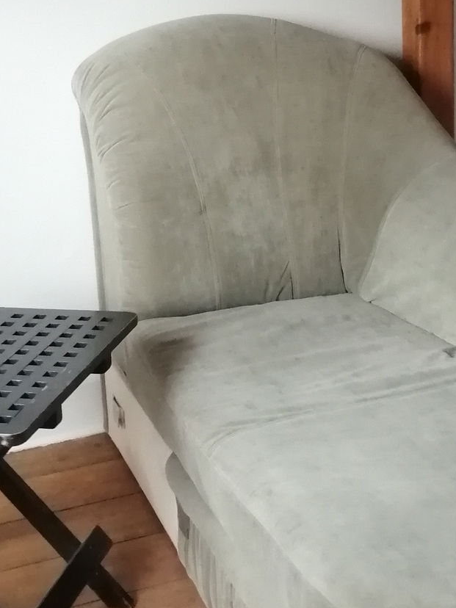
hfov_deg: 21.9
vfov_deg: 28.6
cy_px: 158
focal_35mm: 67
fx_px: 1177
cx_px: 211
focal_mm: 3.62
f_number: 1.8
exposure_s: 1/50
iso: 500
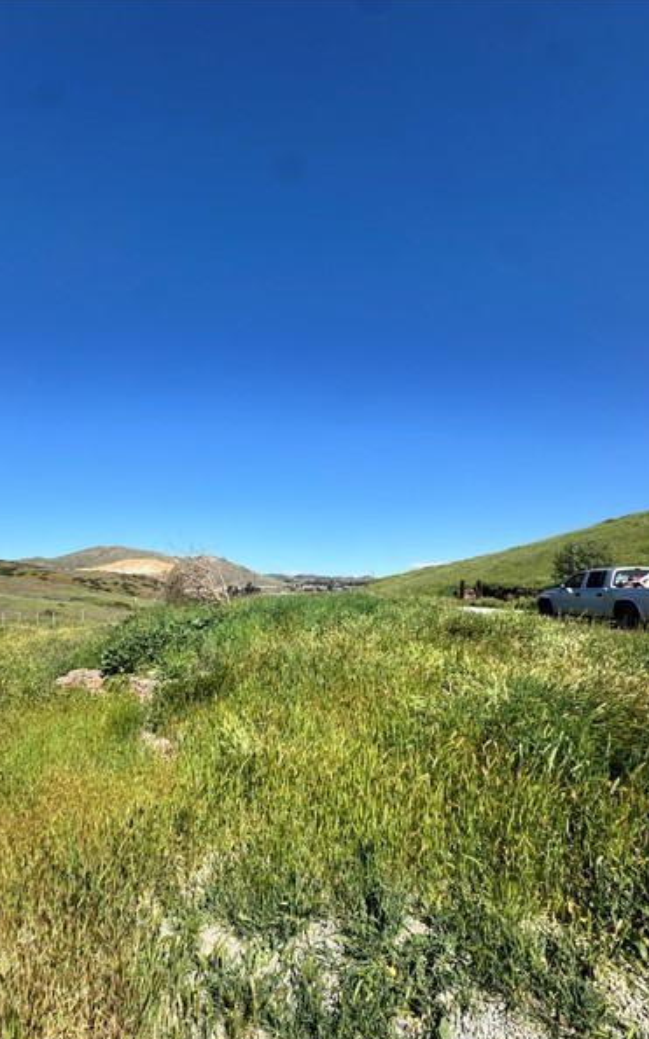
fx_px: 453
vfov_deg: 97.7
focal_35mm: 16
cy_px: 556
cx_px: 308
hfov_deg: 71.2
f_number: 2.2
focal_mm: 2.22
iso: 50
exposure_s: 1/2415
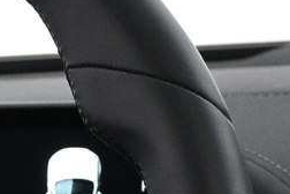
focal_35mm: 266
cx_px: -268
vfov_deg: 5.1
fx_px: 2139
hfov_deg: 7.5
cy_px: 342
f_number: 4.5
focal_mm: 27.5
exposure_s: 1/25
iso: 1600
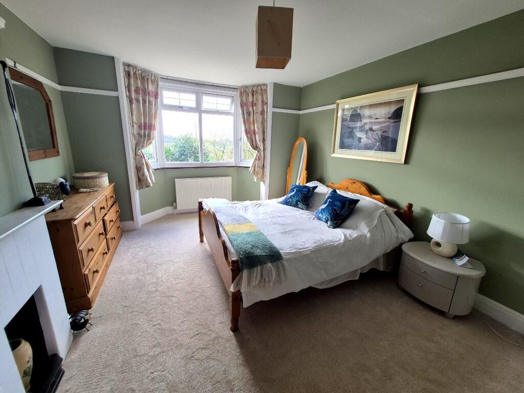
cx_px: 262
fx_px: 197
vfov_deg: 89.9
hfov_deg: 106.2
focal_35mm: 13
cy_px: 196
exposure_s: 1/50
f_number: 2.2
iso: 50
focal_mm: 1.74
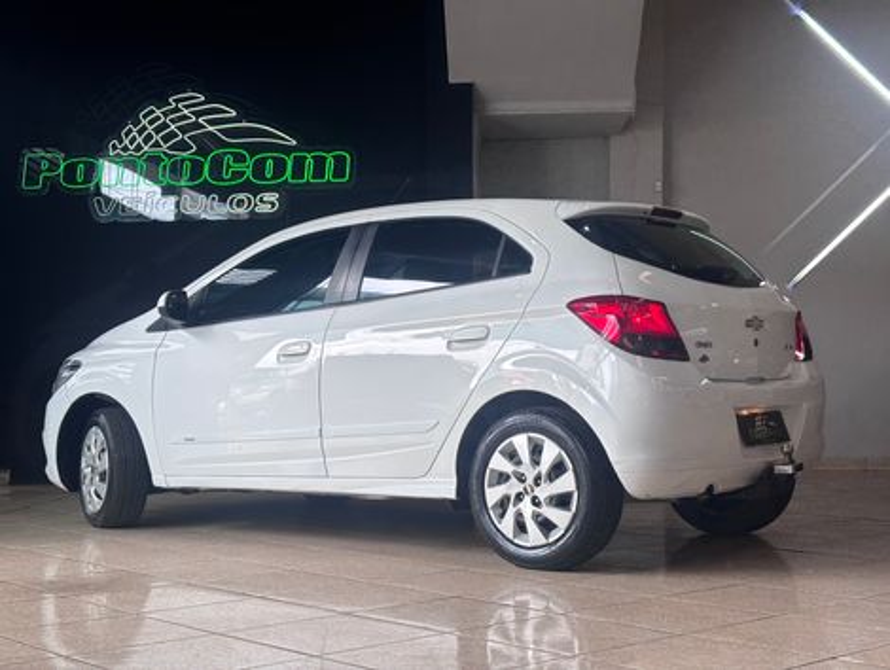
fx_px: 1339
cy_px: 335
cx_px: 445
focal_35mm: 52
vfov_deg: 28.1
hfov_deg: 36.8
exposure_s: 1/131
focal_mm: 5.96
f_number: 1.6
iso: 25
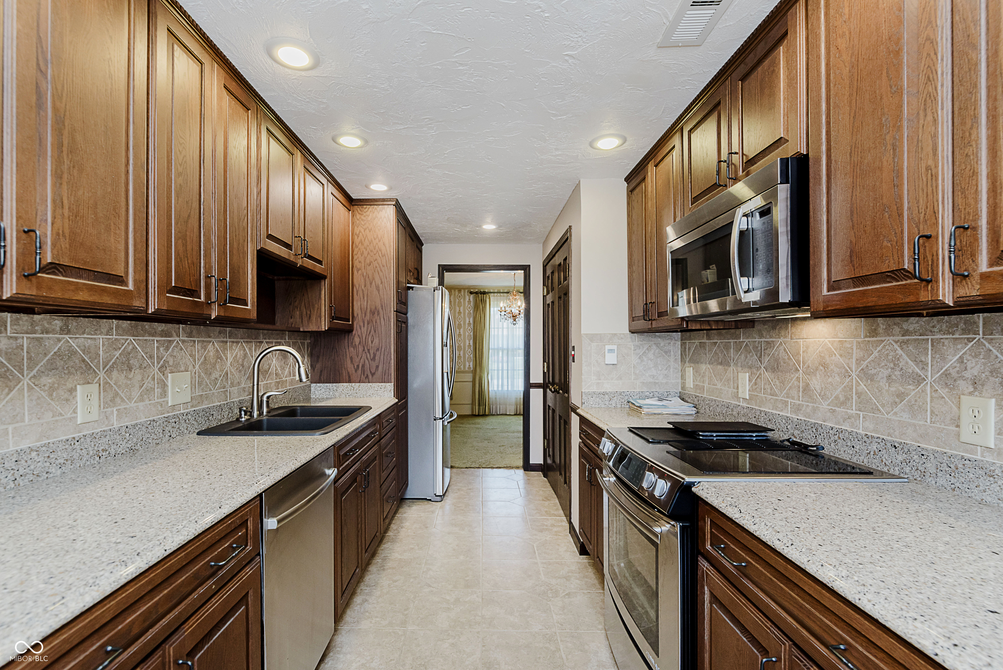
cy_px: 335
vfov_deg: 77.4
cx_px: 502
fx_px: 418
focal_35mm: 15
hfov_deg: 100.4
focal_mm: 15
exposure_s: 1/60
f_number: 5.6
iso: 320
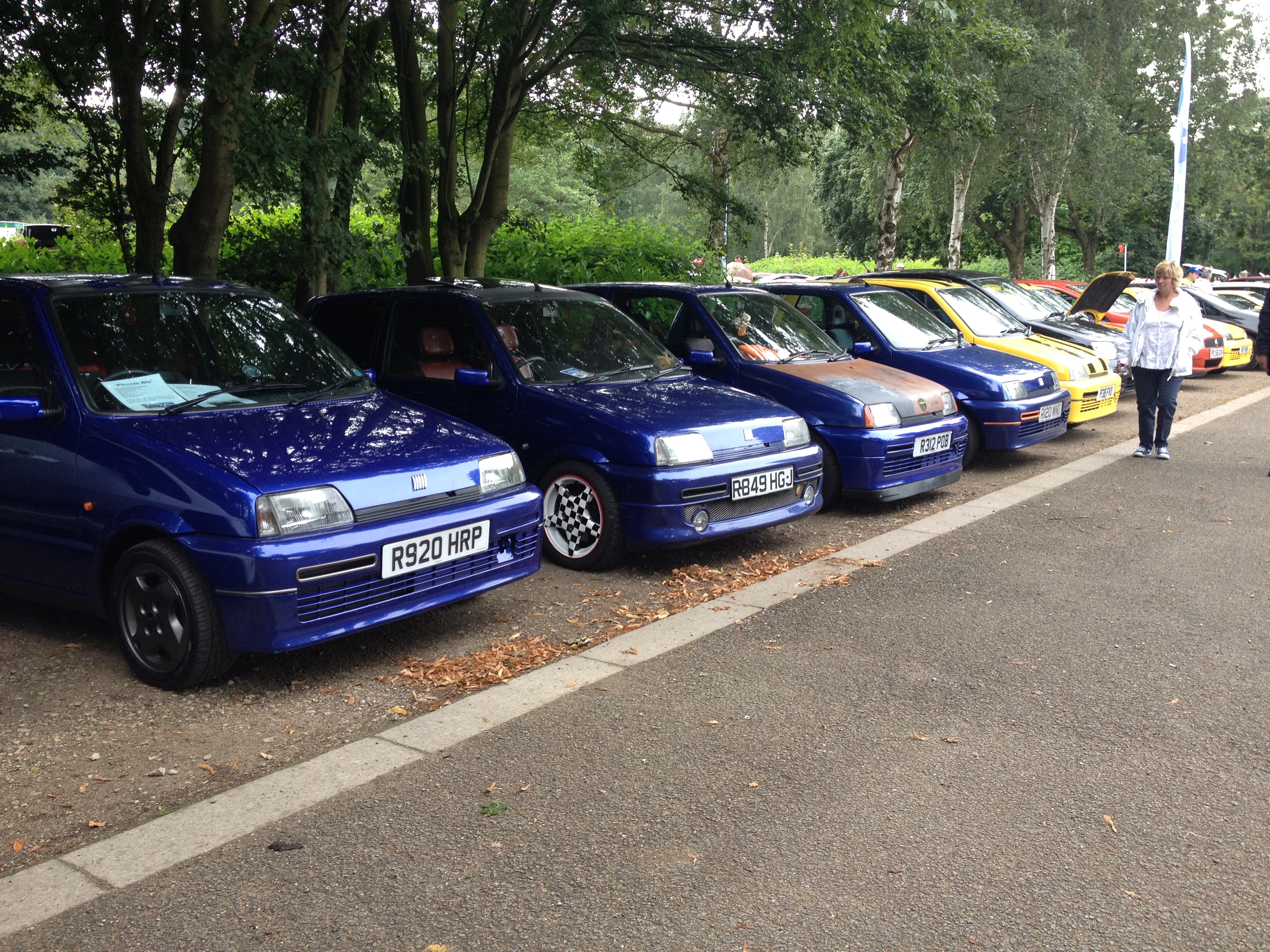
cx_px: 635
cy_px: 476
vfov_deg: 40.7
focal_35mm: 35
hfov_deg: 52.6
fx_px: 1284
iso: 64
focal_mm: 4.28
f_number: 2.4
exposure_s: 1/120
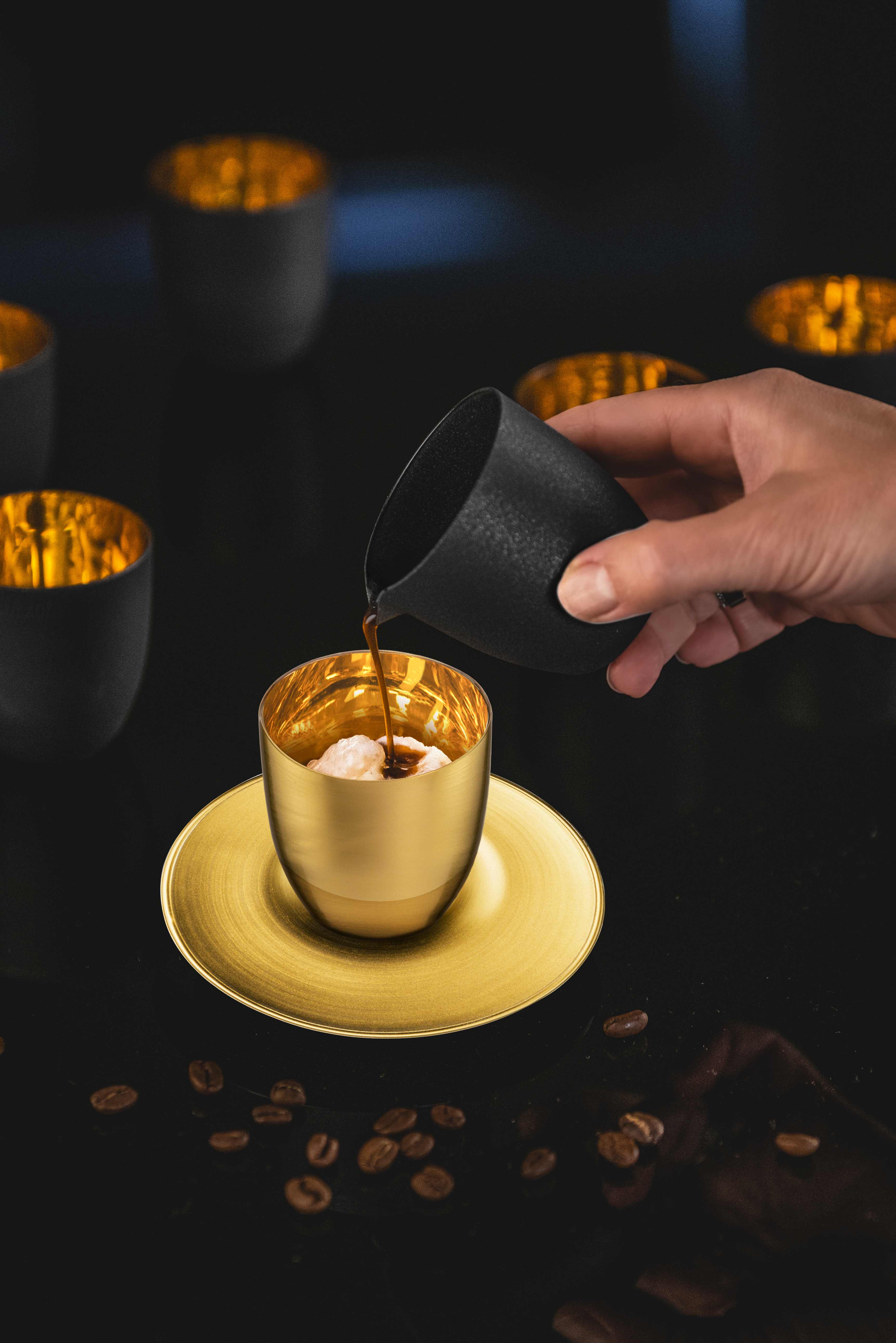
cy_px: 672
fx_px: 3918
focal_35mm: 105
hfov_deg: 13.0
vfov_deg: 19.5
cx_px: 448
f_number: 2.8
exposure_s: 1/100
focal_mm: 70
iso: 1000
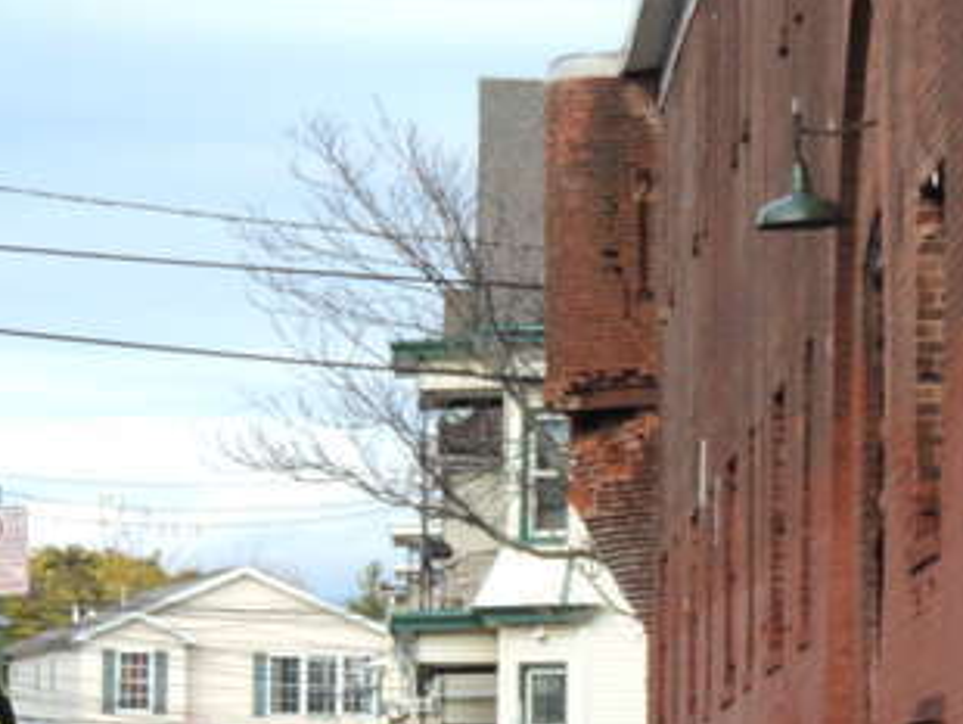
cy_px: 727
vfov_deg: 4.3
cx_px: 643
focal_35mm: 348
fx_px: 9689
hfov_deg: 5.7
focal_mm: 24
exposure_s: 1/200
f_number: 4.3
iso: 80
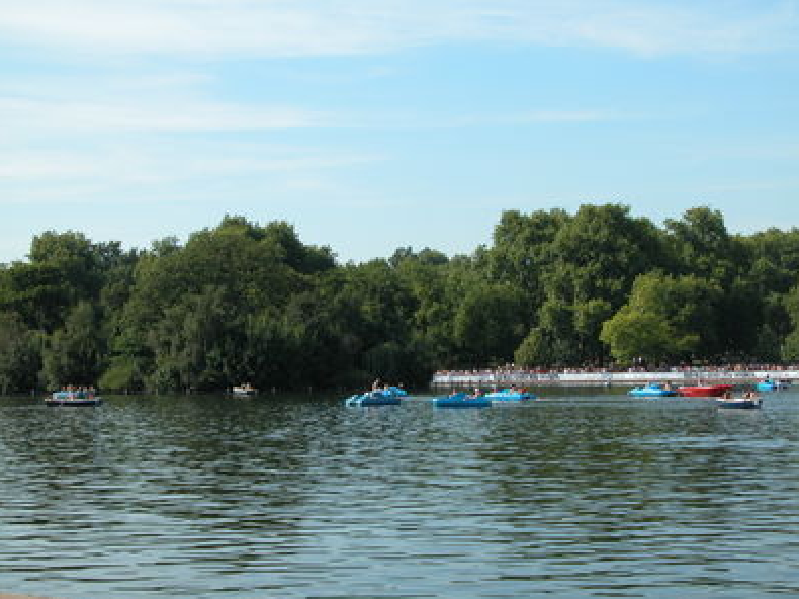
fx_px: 1731
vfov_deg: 19.6
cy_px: 302
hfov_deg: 26.0
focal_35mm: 75
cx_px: 401
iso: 100
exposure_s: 1/270
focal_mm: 18.8
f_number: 6
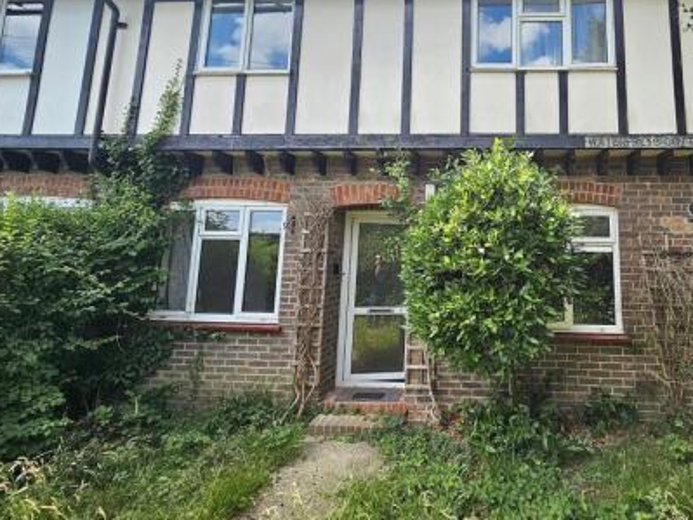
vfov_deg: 67.9
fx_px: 380
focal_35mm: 19
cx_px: 468
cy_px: 204
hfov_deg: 81.5
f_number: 2.2
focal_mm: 2.2
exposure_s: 1/929
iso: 50
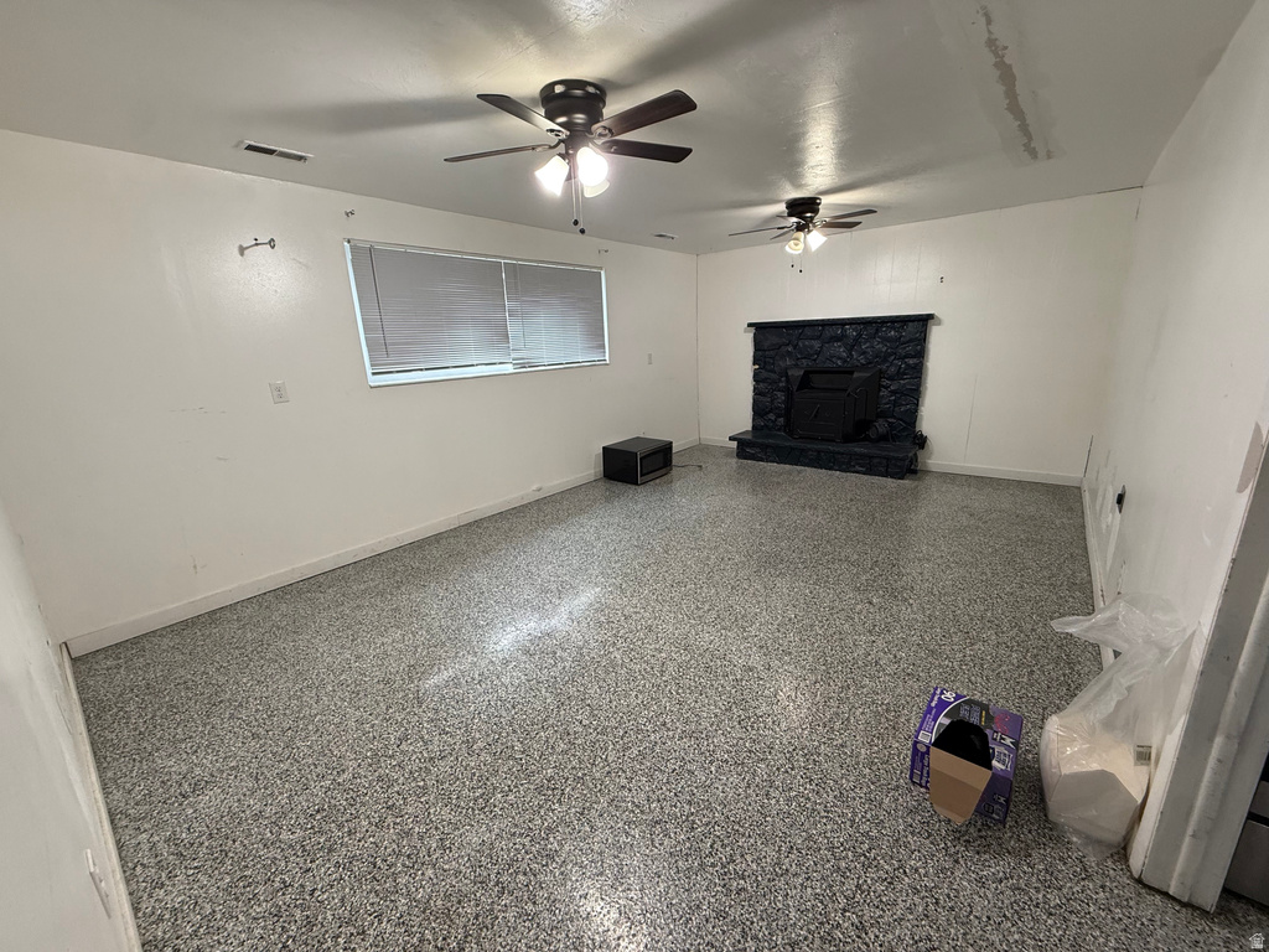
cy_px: 476
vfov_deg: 85.7
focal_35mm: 14
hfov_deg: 102.1
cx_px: 634
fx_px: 513
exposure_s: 1/60
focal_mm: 2.22
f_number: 2.2
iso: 160
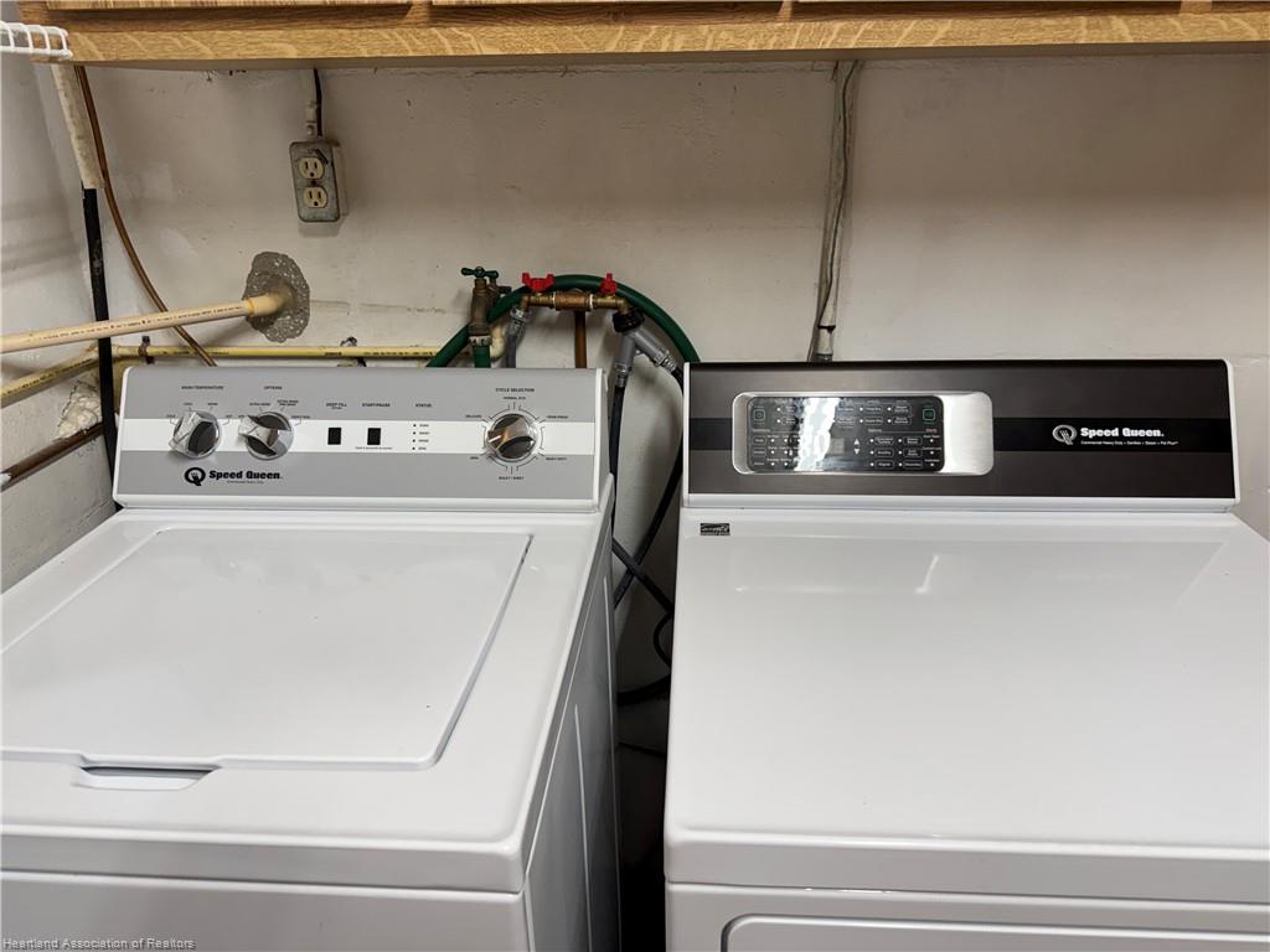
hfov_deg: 71.6
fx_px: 881
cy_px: 476
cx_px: 635
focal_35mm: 24
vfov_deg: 56.8
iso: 200
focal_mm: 6.76
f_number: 1.78
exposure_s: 1/120
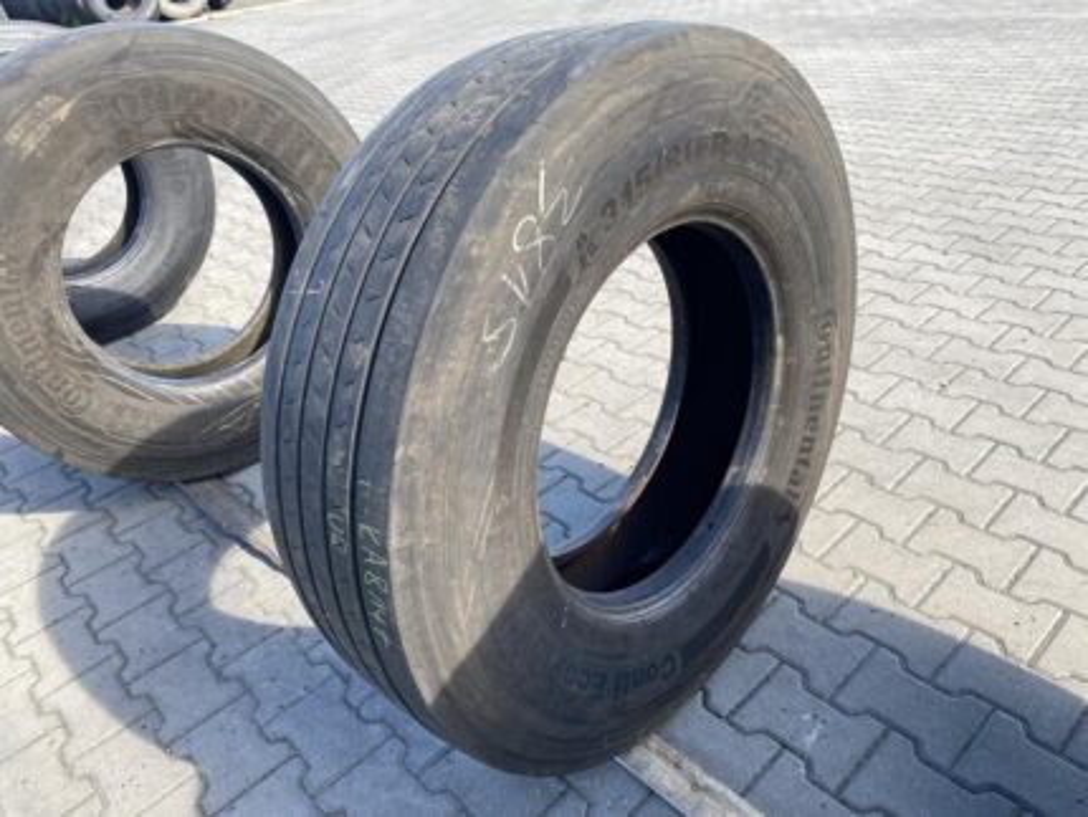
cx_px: 544
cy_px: 408
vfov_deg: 53.1
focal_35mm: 26
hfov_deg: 67.3
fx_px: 818
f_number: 1.8
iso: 32
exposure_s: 1/352
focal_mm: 4.25
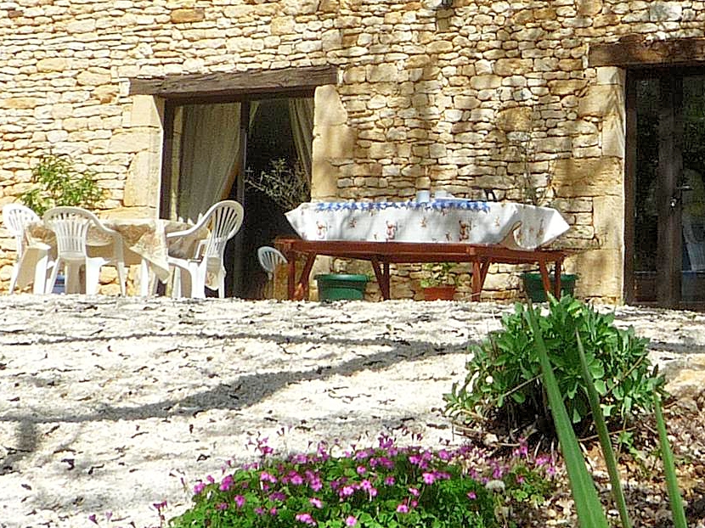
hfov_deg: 20.7
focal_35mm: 94
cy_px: 106
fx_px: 1914
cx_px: 527
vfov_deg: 15.6
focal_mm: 4.9
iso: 100
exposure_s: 1/640
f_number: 5
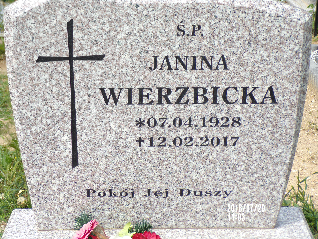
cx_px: 159
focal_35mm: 74
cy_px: 120
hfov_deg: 26.3
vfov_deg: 19.9
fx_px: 680
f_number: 4.2
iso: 80
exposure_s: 1/480
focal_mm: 13.3
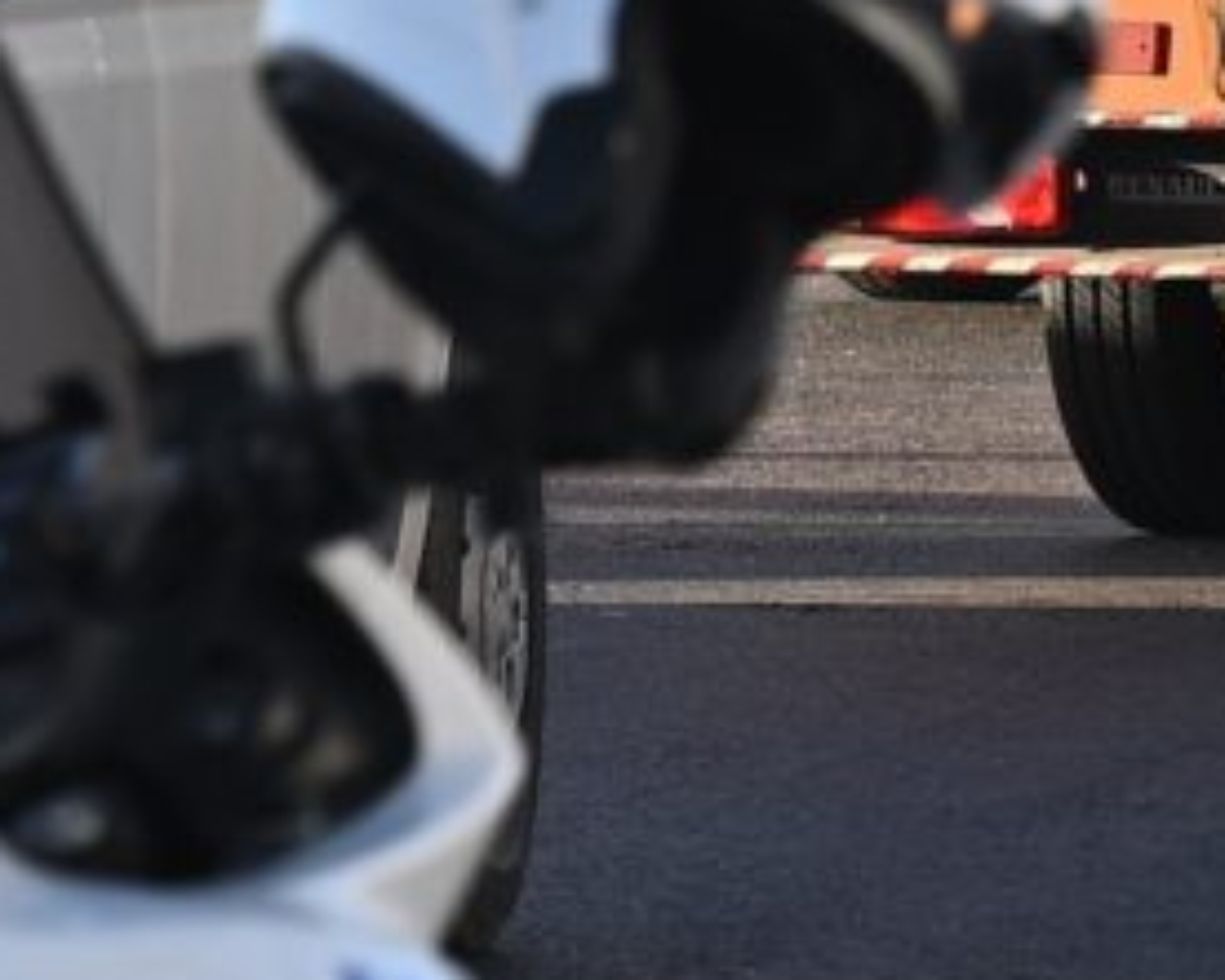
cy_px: -206
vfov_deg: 1.8
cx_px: 2388
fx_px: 31843
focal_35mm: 878
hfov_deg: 2.2
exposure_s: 1/500
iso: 160
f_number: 4.5
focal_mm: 101
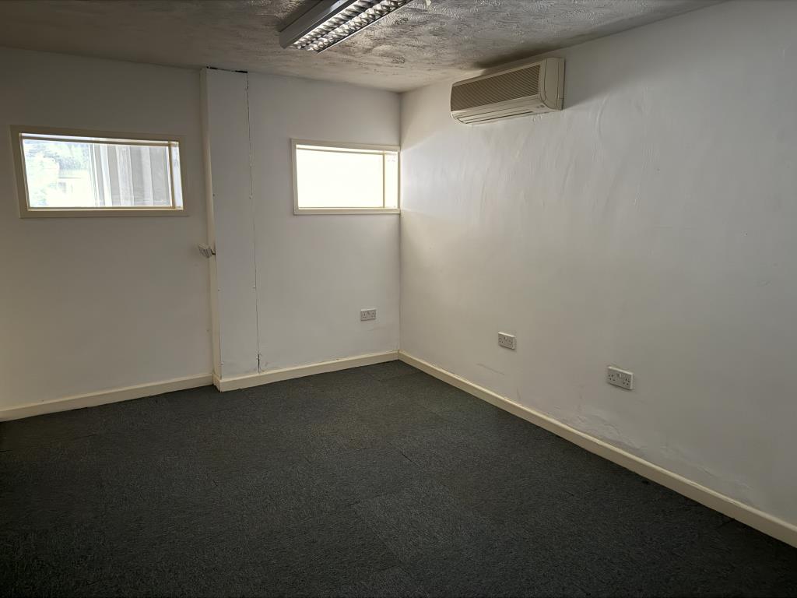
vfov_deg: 56.8
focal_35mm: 24
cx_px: 398
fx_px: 553
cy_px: 299
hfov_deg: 71.6
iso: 2000
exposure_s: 1/9
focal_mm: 6.76
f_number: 1.78
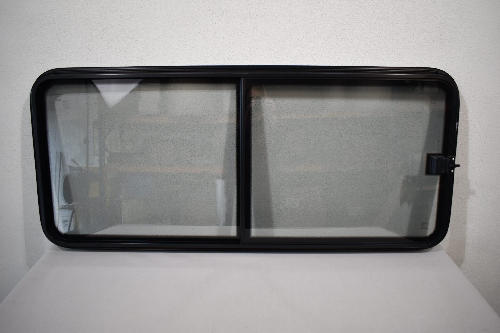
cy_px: 166
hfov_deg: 67.4
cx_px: 250
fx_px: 375
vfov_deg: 47.9
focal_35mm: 27
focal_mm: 18
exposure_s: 1/250
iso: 720
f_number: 3.5
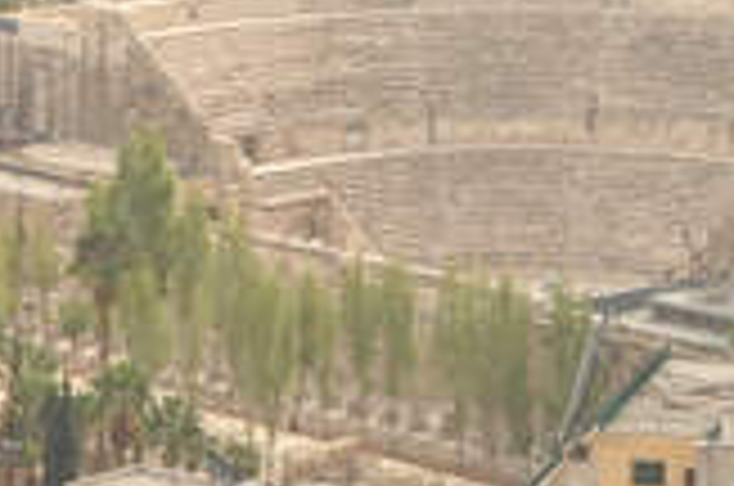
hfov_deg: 7.3
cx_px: 761
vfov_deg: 4.8
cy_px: 45
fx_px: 5759
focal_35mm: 283
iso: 200
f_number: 6.3
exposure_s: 1/640
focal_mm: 70
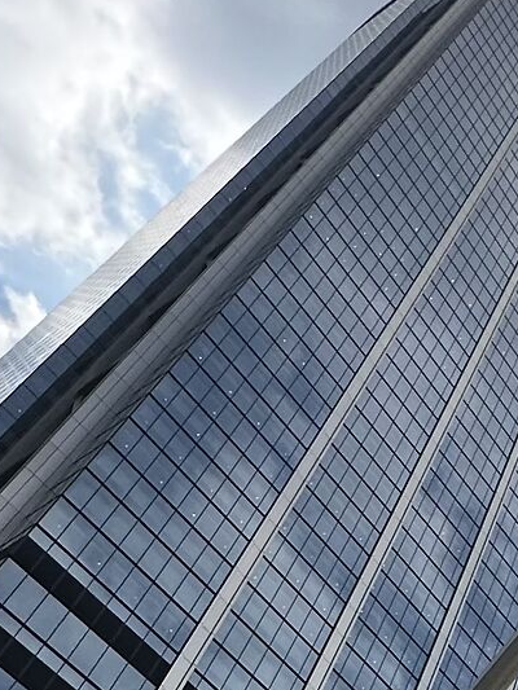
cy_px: 1041
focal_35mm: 63
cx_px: 900
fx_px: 1256
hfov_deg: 18.7
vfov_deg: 24.0
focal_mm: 2.22
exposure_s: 1/5051
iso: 50
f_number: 2.2
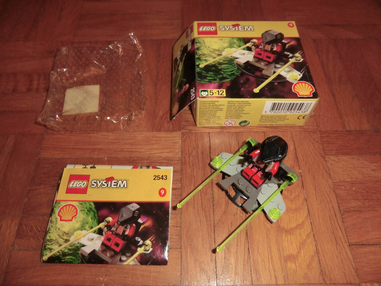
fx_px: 264
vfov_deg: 56.8
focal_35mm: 24
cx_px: 190
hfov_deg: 71.6
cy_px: 143
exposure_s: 1/8
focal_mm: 4.3
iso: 320
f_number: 3.2
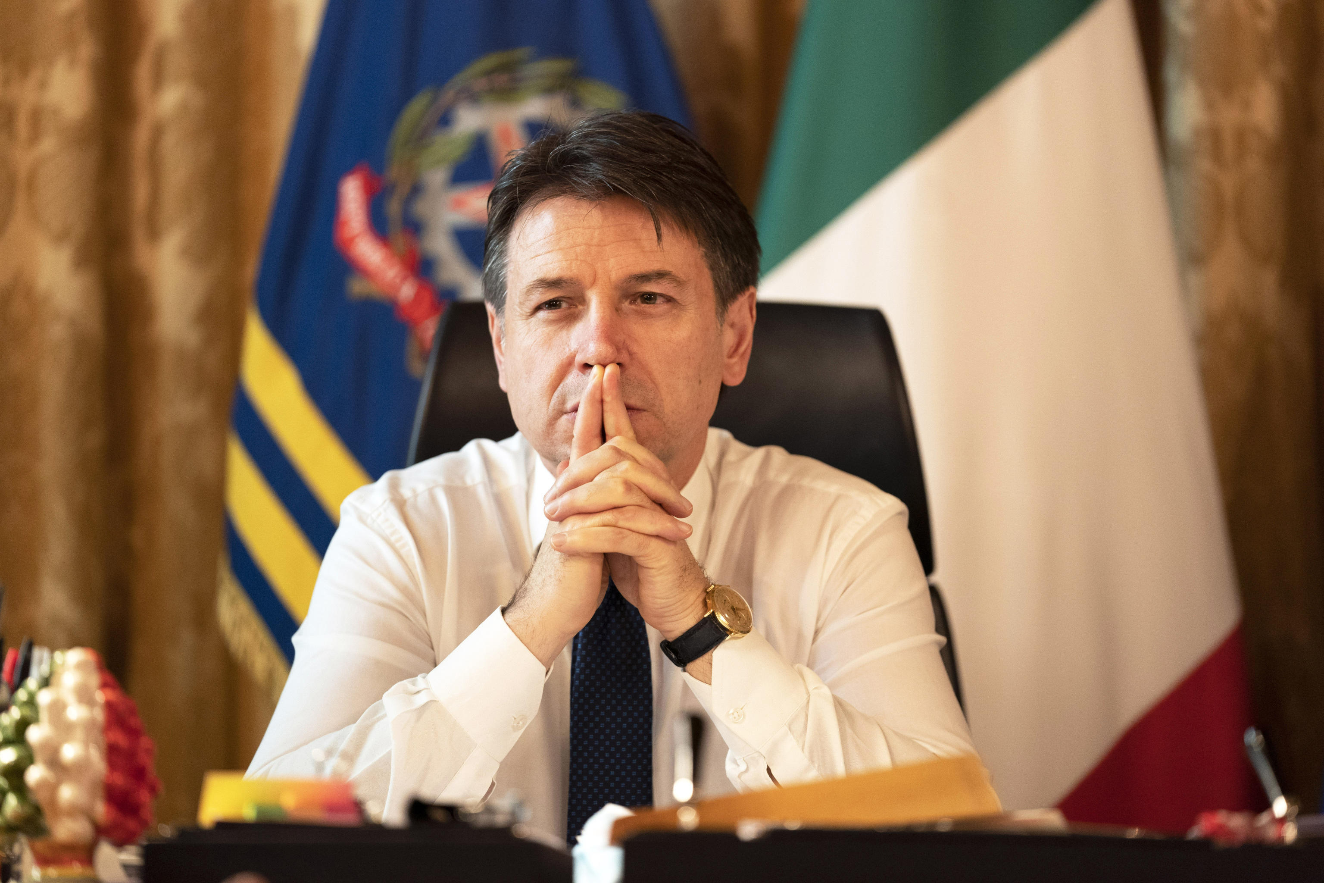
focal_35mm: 178
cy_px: 442
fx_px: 6546
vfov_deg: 7.7
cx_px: 662
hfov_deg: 11.5
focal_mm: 178
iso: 2500
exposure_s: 1/200
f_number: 2.8
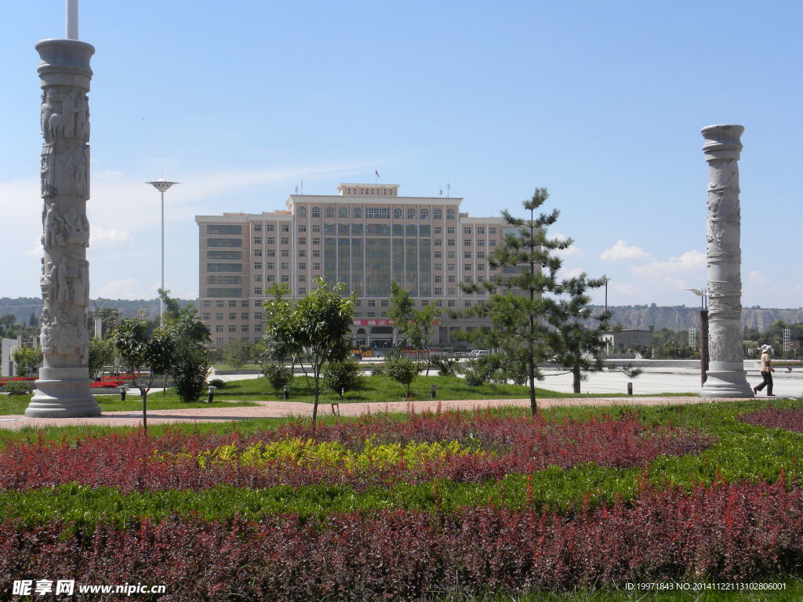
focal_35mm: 52
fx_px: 1206
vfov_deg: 28.0
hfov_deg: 36.8
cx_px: 402
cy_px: 301
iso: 64
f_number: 5.6
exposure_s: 1/333
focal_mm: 9.2
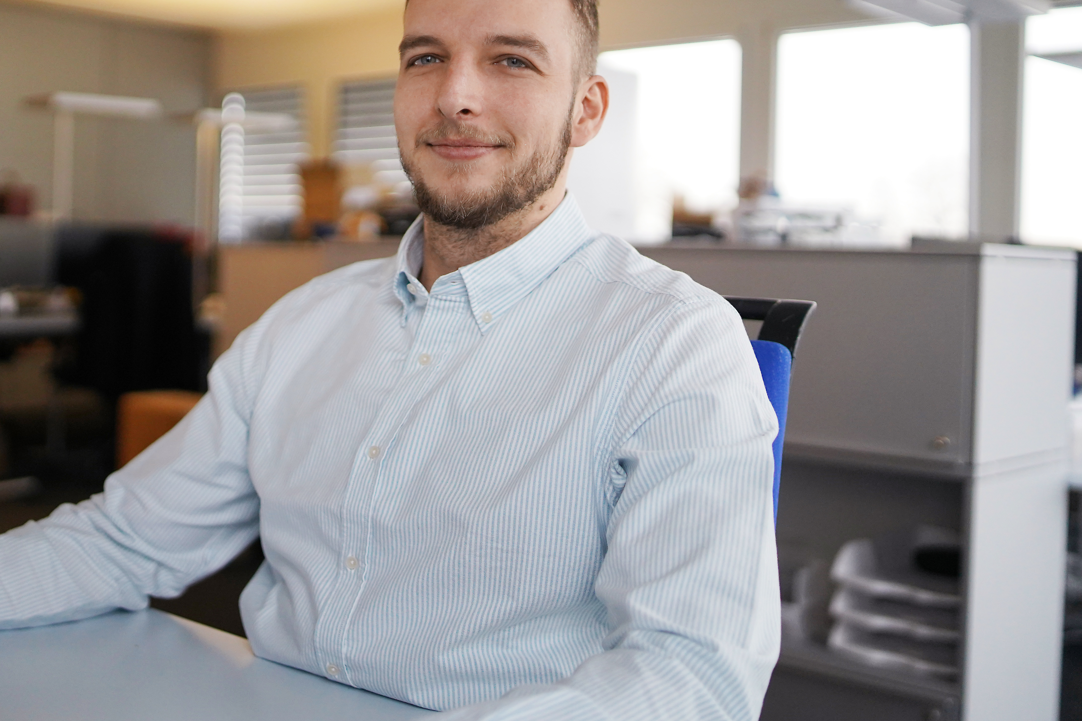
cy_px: 298
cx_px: 374
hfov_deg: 40.7
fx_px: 1443
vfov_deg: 28.0
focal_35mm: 48
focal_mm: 35
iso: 1600
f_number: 1.4
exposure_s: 1/3200
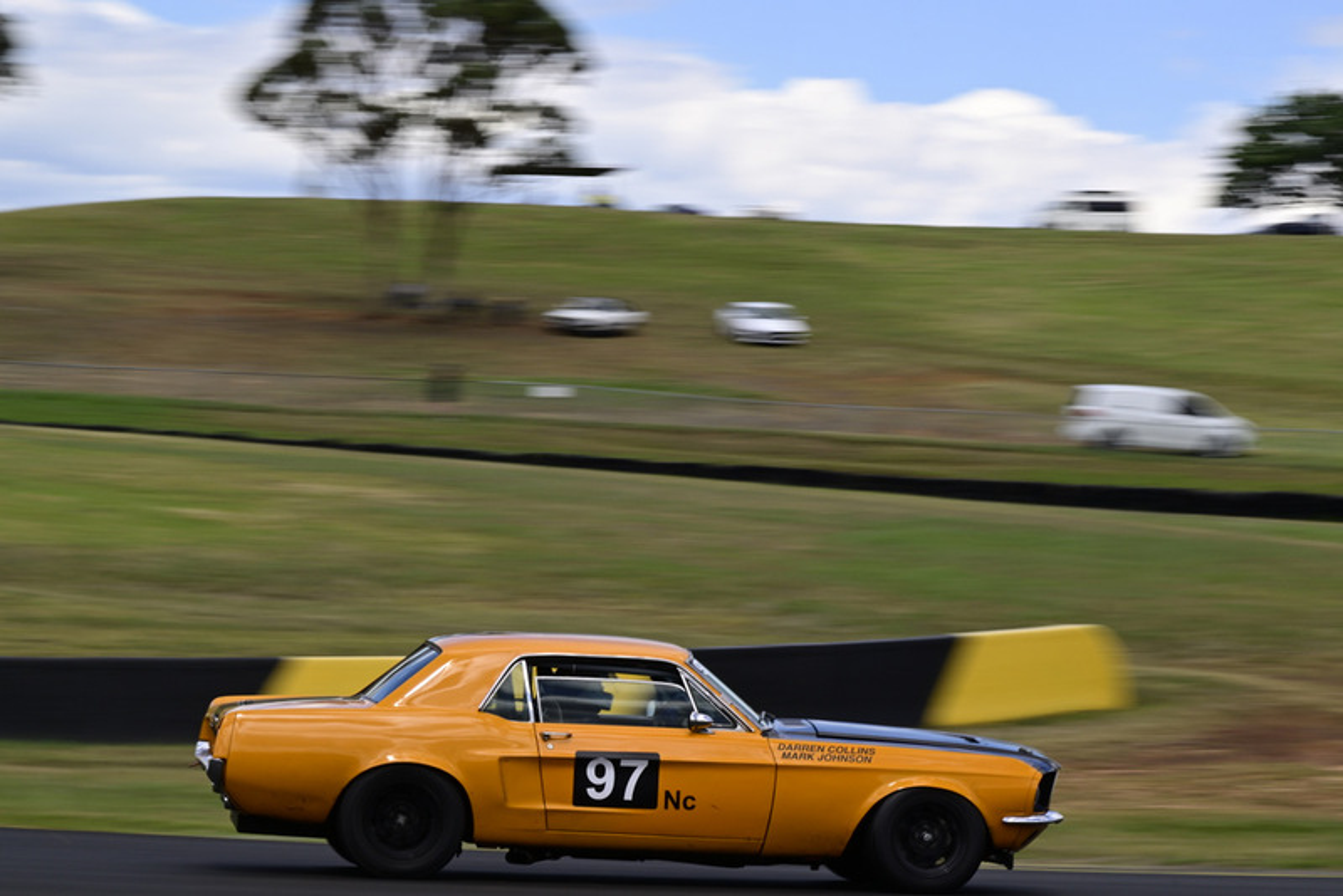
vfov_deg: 11.4
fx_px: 4478
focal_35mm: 120
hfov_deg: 17.1
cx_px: 672
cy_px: 448
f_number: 16
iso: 125
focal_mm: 80
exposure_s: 1/100
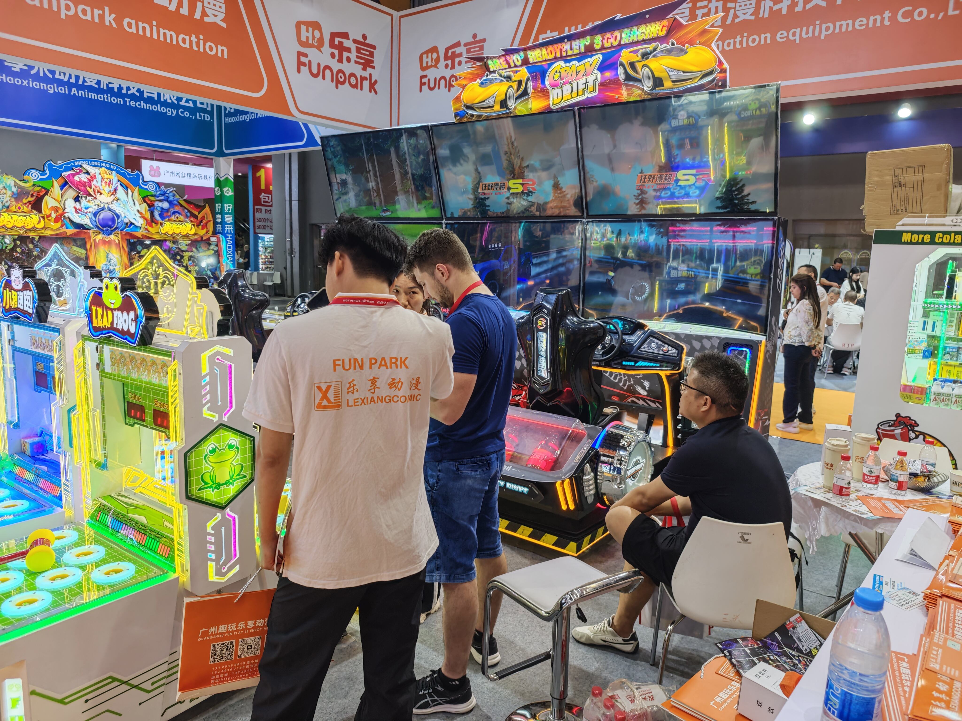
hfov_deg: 73.9
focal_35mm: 23
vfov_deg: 58.9
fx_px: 639
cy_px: 360
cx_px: 481
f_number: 1.44
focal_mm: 6.68
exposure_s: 1/100
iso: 50
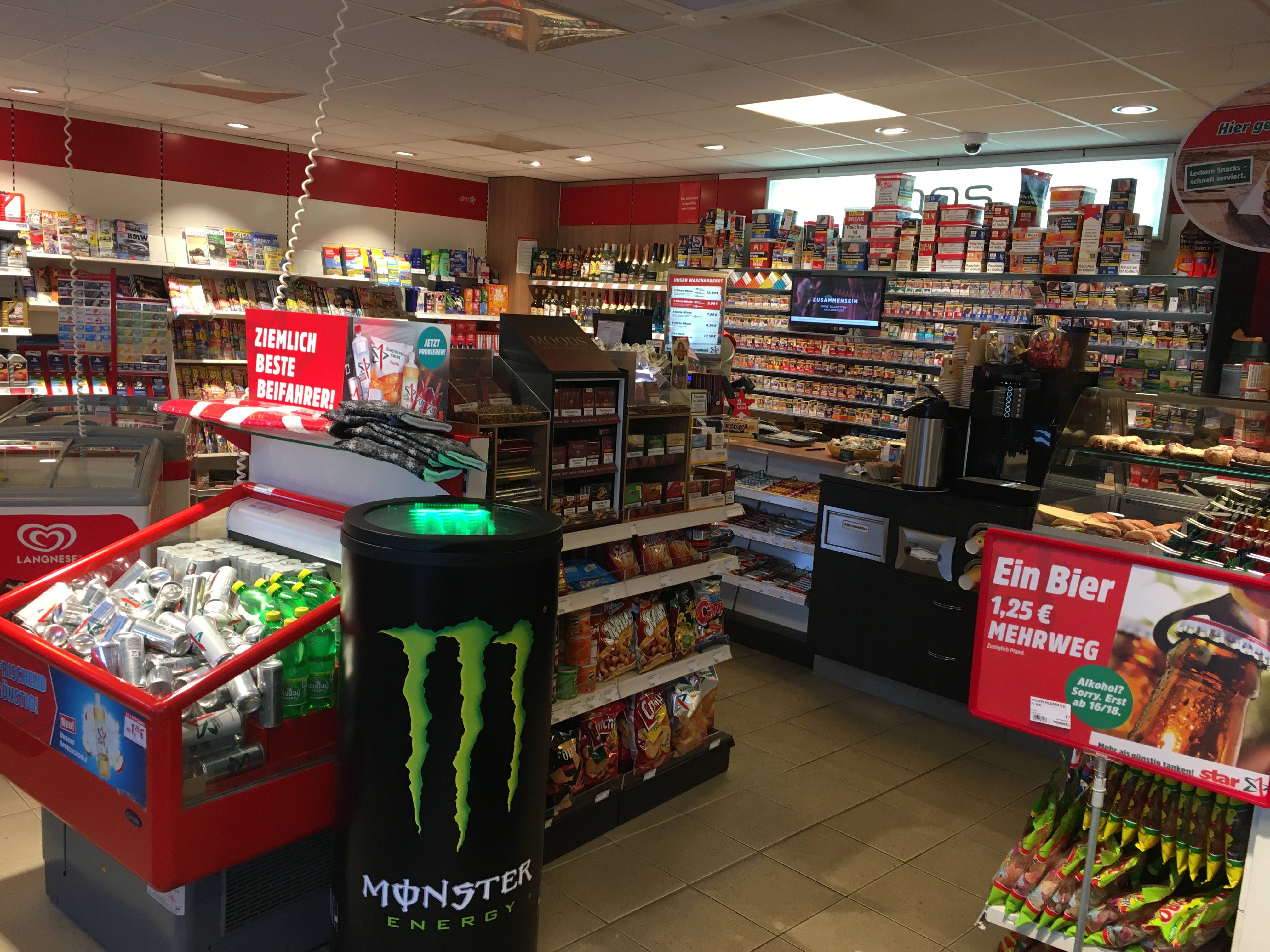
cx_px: 635
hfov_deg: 61.7
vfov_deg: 48.2
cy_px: 476
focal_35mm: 29
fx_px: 1064
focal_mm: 4.15
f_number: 2.2
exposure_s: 1/33
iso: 50
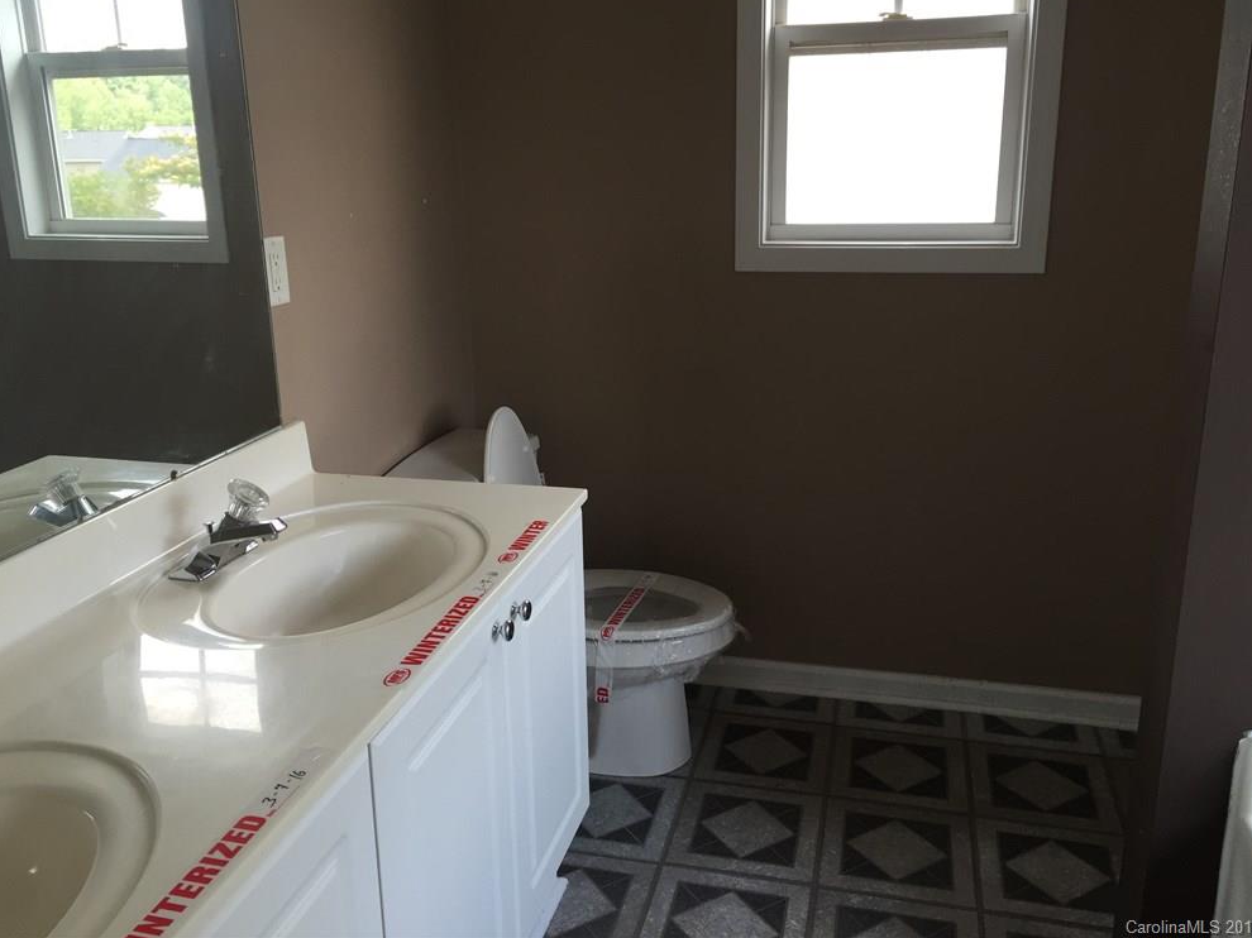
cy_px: 454
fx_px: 1085
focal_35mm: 30
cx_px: 623
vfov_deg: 46.8
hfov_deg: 60.0
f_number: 2.2
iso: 50
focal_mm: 4.15
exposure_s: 1/120
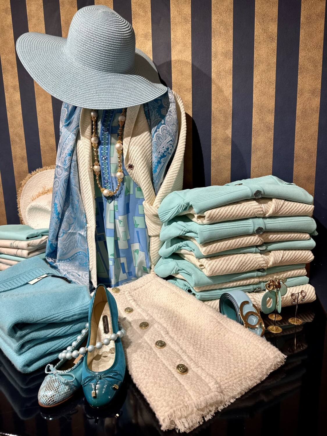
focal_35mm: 24
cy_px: 218
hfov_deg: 56.8
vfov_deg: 71.6
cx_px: 164
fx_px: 302
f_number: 1.78
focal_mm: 6.86
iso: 100
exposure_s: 1/100
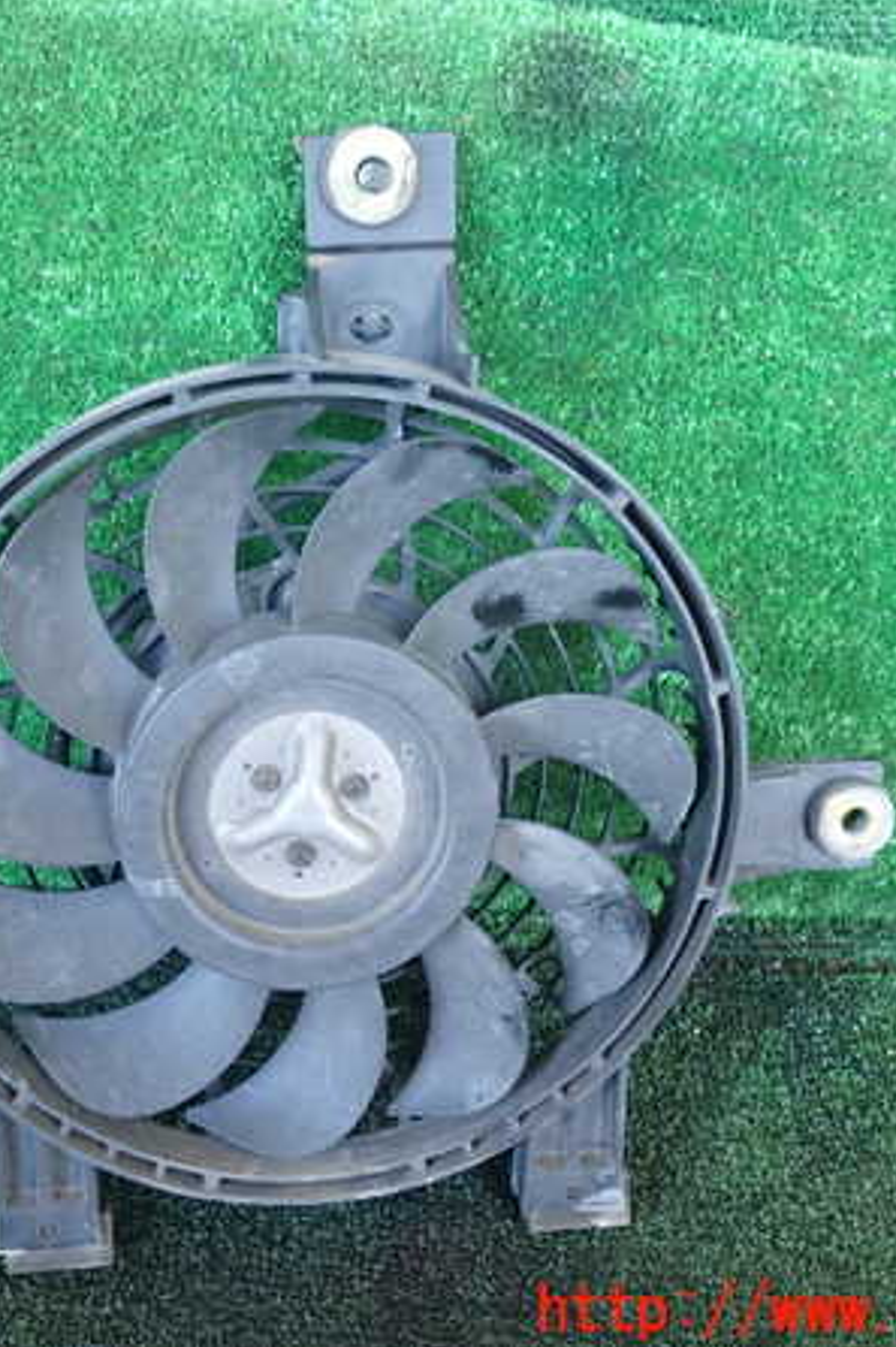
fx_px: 1569
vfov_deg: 46.4
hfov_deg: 31.7
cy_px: 670
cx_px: 314
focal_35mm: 42
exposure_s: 1/30
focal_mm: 5.4
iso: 250
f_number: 2.3
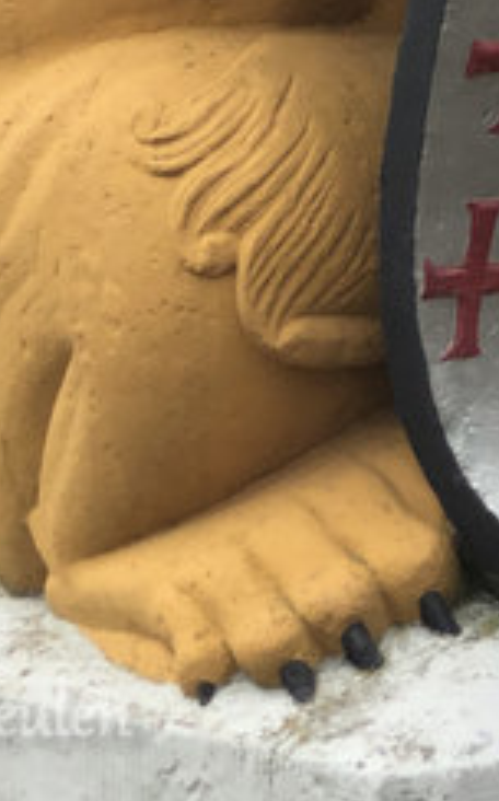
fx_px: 5038
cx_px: 466
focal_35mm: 231
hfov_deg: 5.7
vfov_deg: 8.7
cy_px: -657
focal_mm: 6.6
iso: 20
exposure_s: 1/506
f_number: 2.8
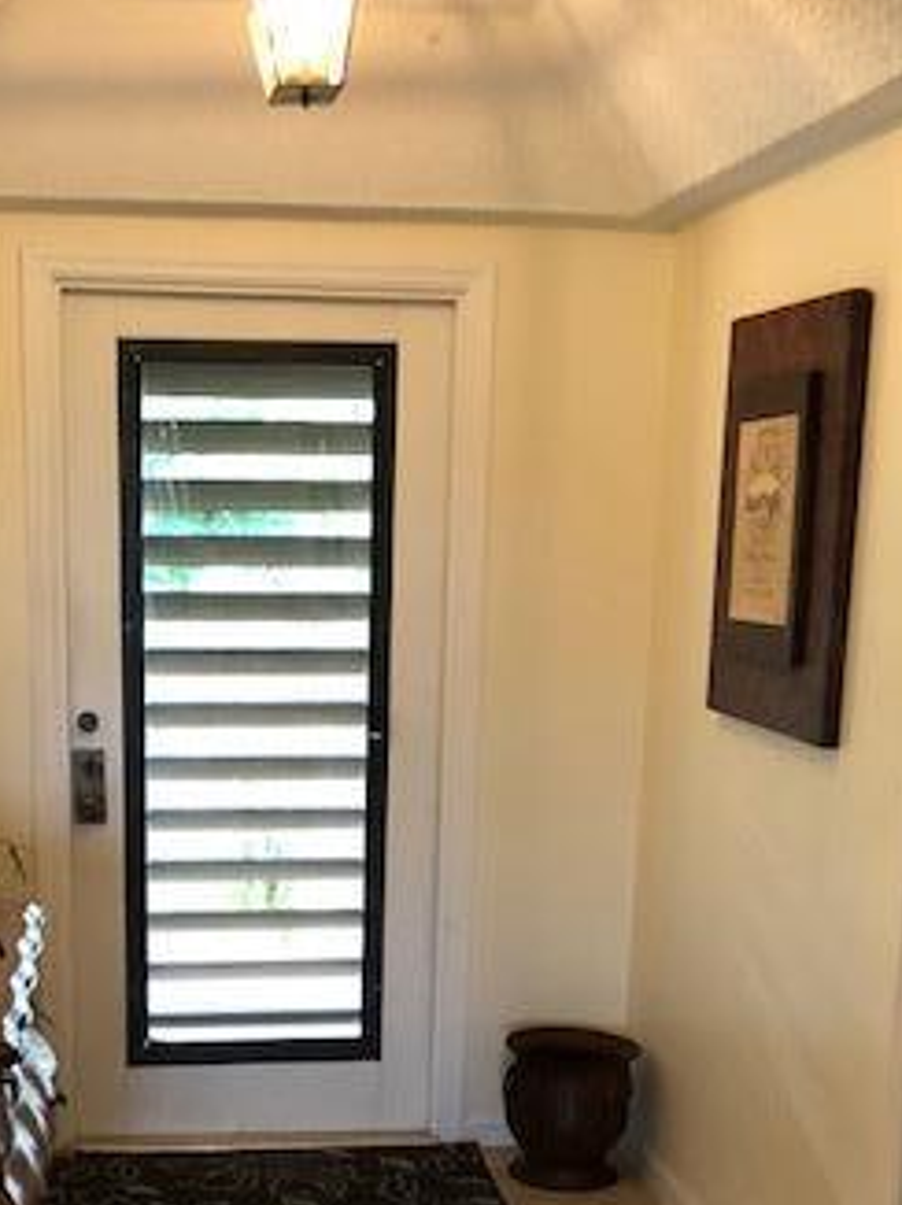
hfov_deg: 26.4
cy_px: 1002
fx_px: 1913
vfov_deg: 33.7
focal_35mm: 55
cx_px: 322
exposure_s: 1/15
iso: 50
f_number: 1.8
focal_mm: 3.99
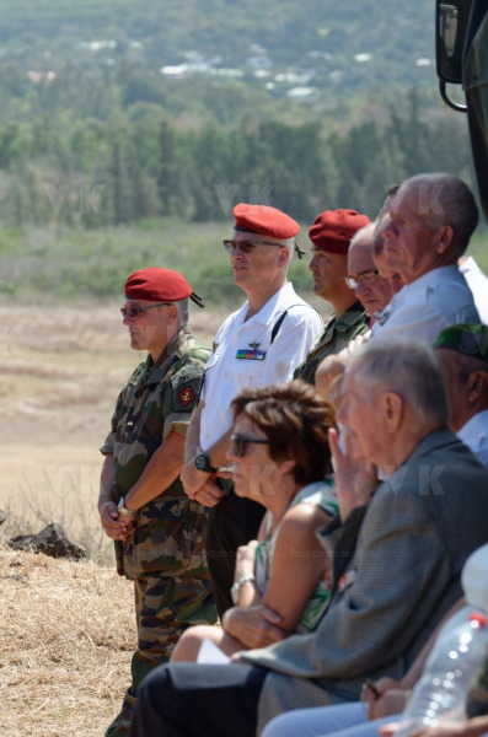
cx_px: 244
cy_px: 368
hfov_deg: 4.6
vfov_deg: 6.9
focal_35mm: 300
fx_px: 6131
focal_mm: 200
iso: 400
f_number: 8
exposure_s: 1/800
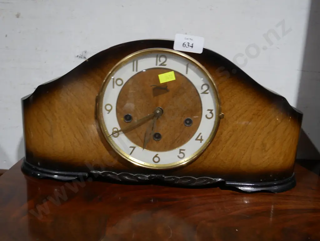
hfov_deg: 51.3
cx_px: 160
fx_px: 333
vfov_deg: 39.7
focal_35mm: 36
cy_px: 120
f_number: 4
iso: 400
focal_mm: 18
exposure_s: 1/60
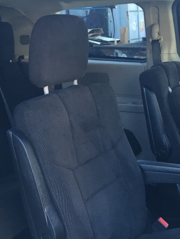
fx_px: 388
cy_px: 142
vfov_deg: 34.2
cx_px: 152
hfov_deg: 25.5
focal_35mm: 56
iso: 40
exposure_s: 1/30
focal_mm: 4.15
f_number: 2.2
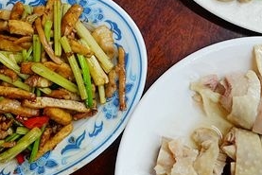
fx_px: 546
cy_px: 30
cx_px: 154
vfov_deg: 18.0
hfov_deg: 26.9
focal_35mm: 75
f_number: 3.5
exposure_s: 1/40
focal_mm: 12.01
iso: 800
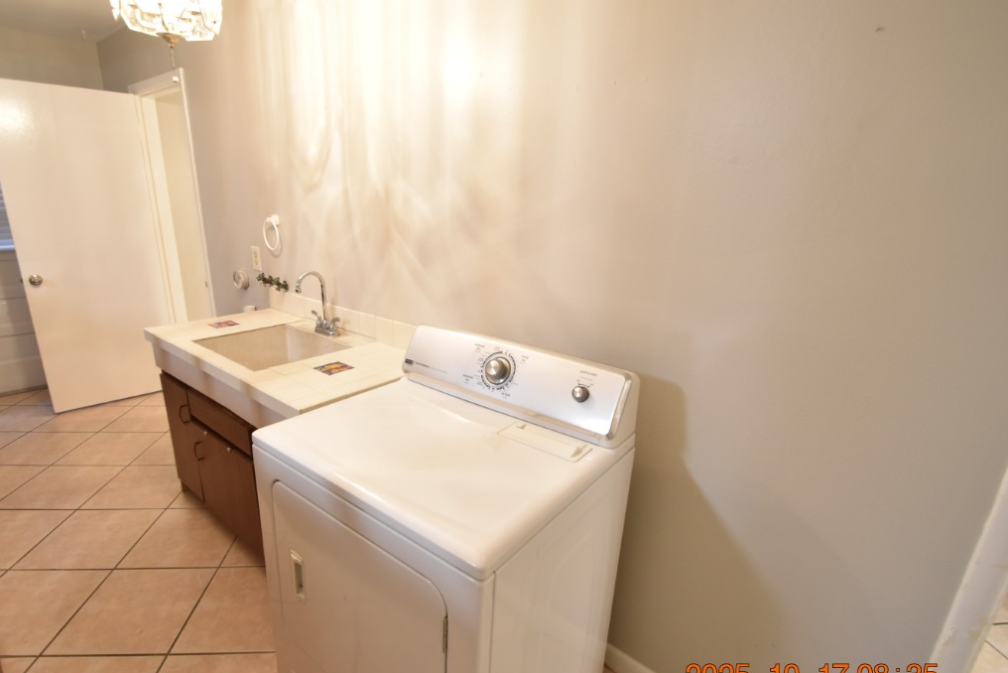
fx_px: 476
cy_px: 352
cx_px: 475
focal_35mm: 17
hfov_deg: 93.2
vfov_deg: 70.4
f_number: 3.5
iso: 800
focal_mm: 10
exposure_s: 1/20
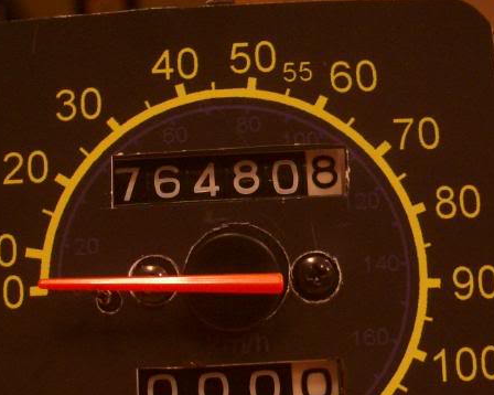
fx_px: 891
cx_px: 215
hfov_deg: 30.9
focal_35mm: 61
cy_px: 277
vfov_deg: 24.8
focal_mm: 5.8
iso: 100
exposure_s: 1/8
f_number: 2.6
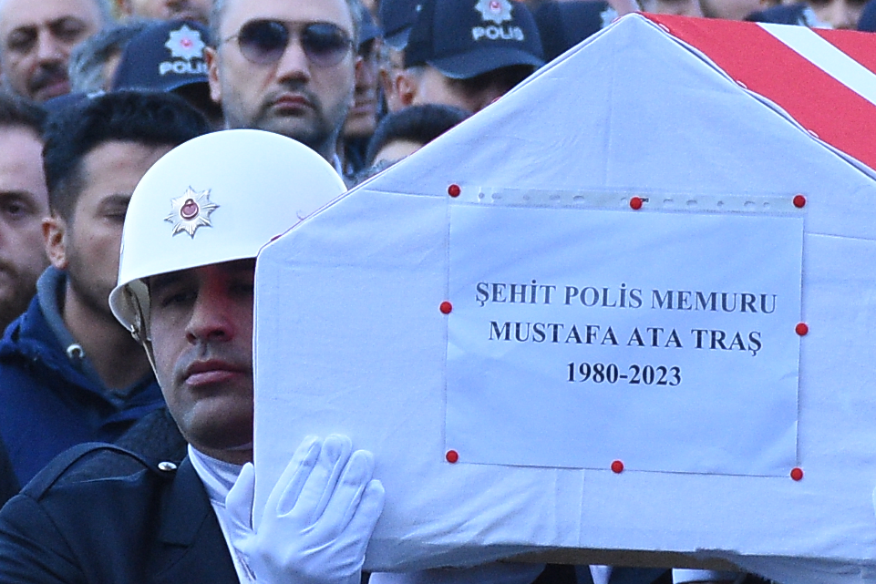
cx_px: 626
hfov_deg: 3.5
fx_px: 14512
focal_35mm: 596
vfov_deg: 2.3
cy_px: 327
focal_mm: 85
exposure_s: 1/800
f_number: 7.1
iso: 1000
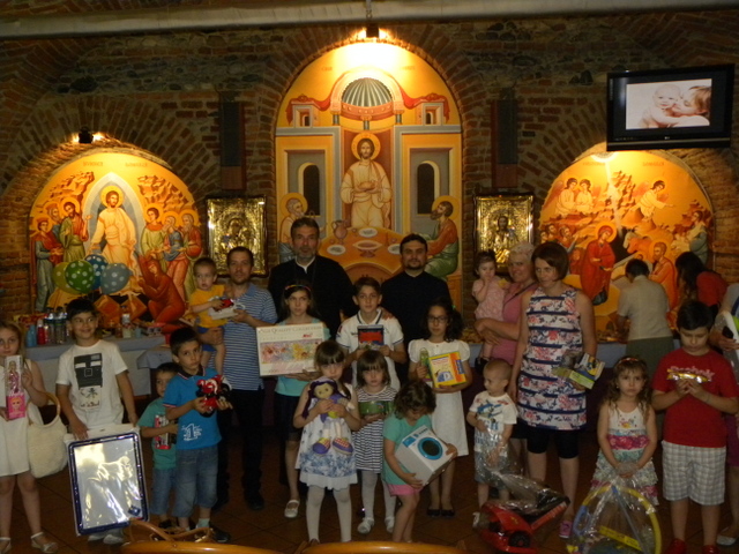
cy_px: 277
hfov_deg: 50.1
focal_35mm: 37
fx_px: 790
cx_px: 370
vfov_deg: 38.7
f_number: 3.2
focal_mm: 6.6
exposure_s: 1/30
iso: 400
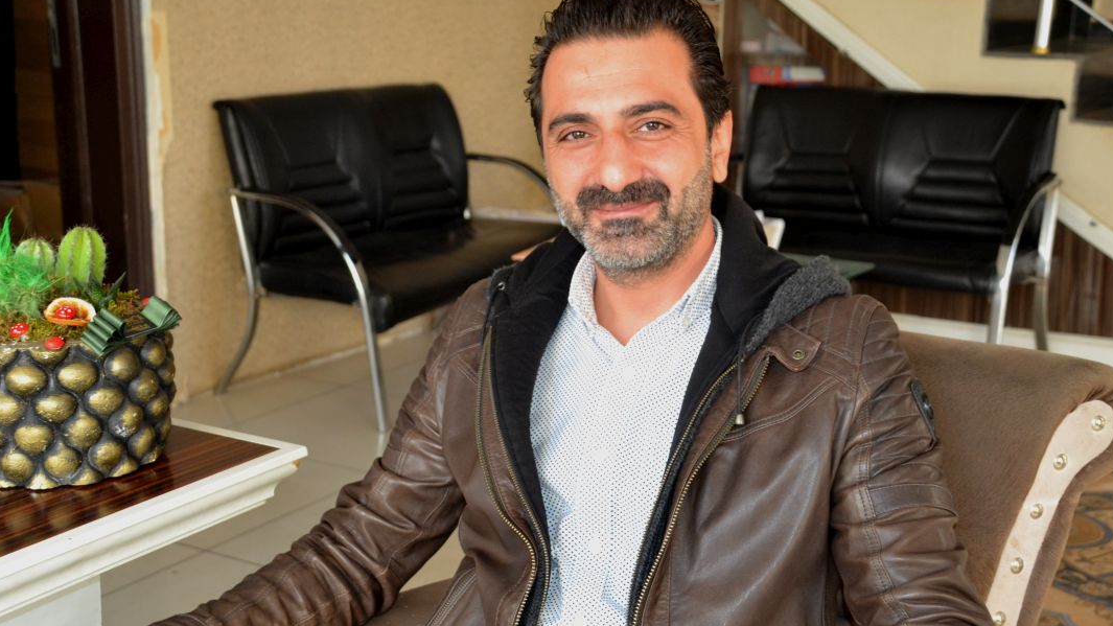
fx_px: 1505
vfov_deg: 23.5
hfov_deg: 40.6
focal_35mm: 51
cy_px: 301
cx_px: 562
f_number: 4.2
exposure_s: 1/60
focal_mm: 32
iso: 1000
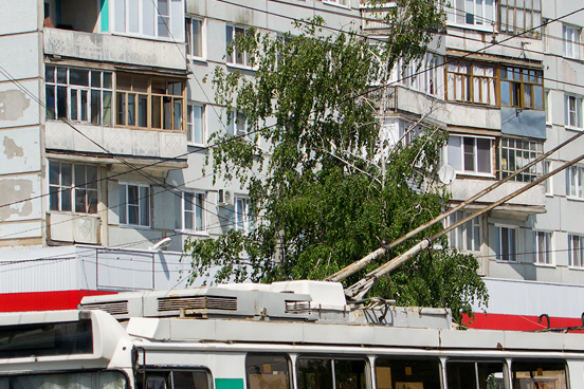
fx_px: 1851
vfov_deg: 12.0
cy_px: 289
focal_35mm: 114
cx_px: 235
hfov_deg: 17.9
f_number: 6.3
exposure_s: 1/1250
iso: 200
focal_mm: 35
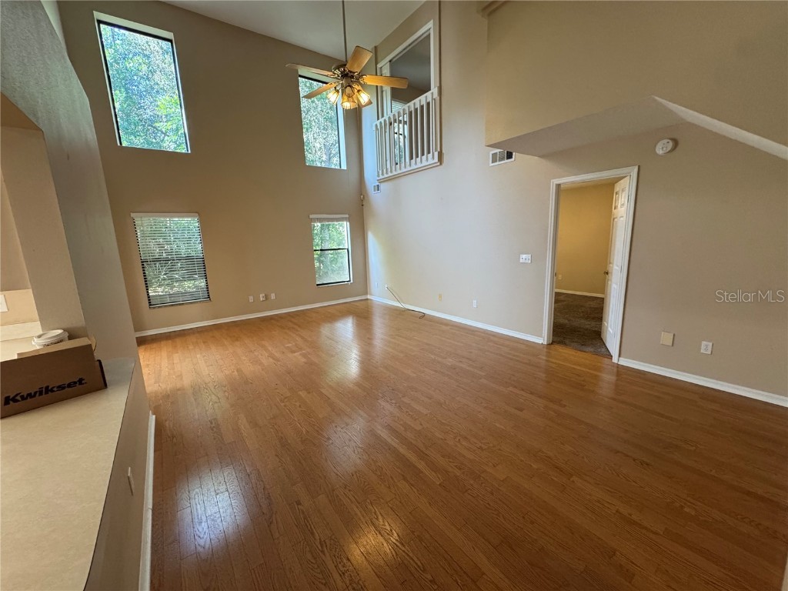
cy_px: 296
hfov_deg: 102.1
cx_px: 394
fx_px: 319
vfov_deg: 85.7
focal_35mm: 14
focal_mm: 2.22
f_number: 2.2
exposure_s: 1/120
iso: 320
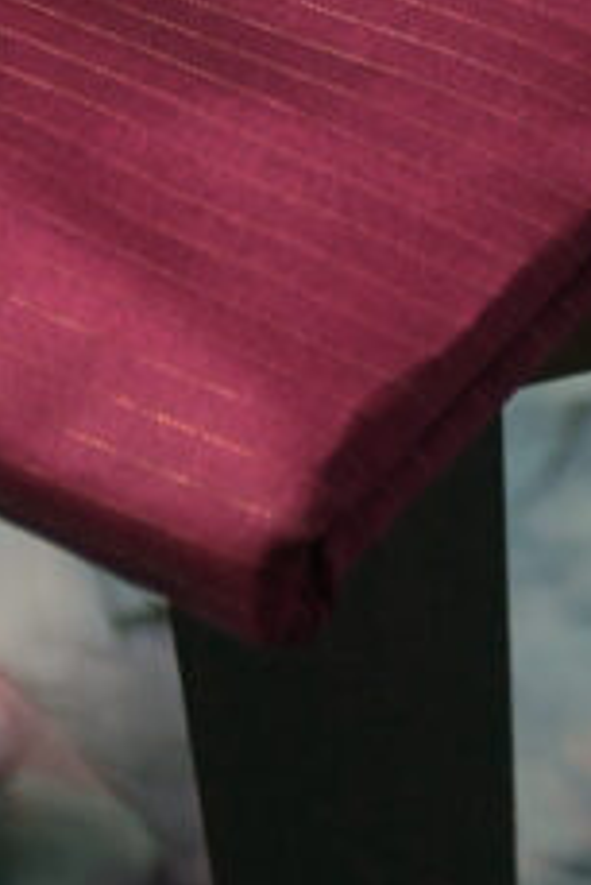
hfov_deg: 2.6
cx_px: 688
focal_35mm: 530
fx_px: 13031
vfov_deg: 3.9
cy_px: -340
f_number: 5.3
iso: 2000
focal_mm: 90
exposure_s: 1/160
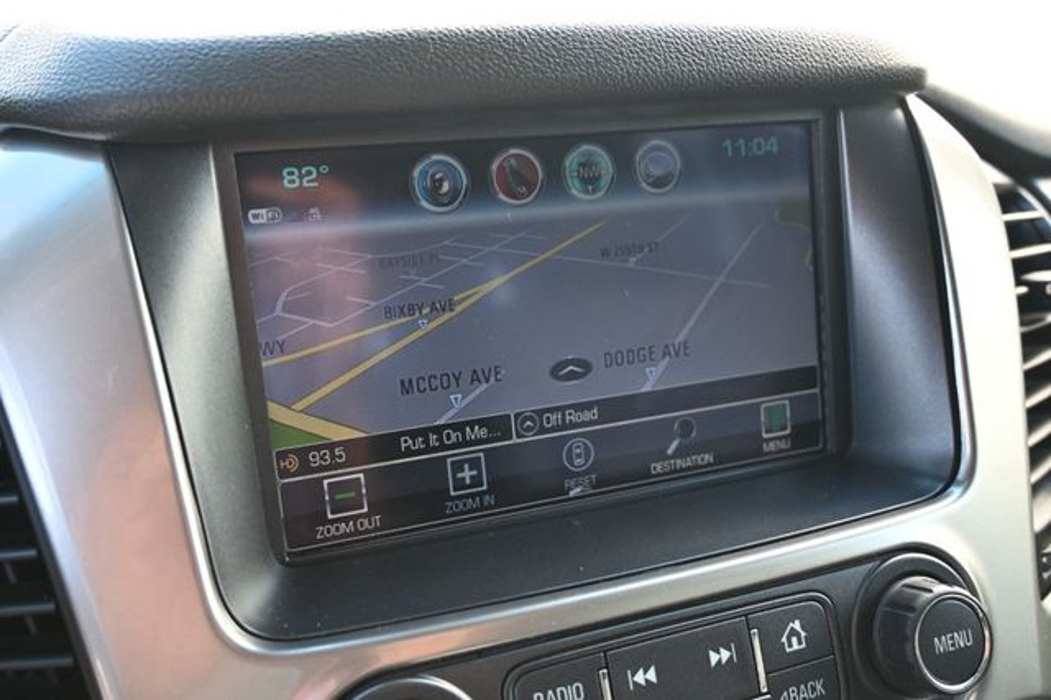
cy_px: 350
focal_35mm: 31
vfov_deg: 42.6
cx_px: 526
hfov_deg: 60.7
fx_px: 897
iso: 640
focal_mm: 20.5
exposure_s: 1/125
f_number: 3.8
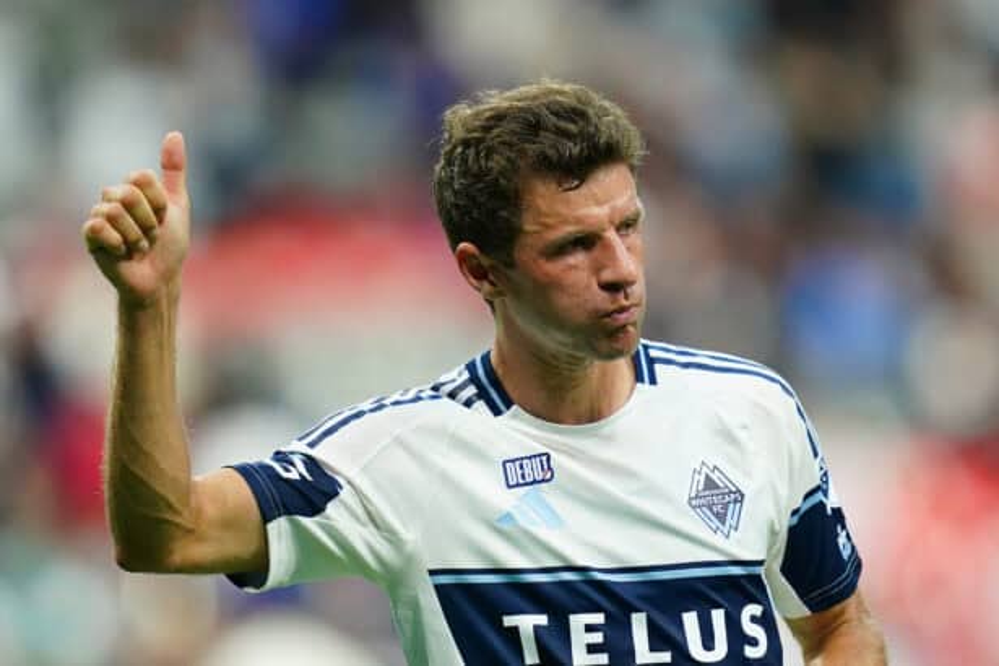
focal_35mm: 600
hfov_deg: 3.4
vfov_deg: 2.3
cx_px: 500
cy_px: 333
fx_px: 16649
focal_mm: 400
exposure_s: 1/800
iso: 1250
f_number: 2.8
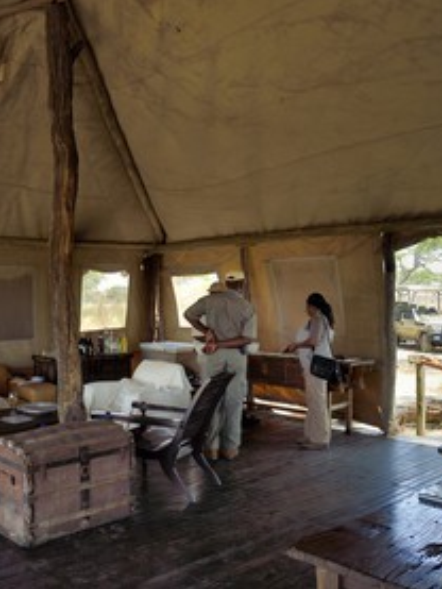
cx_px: 138
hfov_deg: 40.1
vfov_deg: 52.6
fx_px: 595
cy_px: 296
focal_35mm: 35
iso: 200
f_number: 8
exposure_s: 1/50
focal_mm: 24
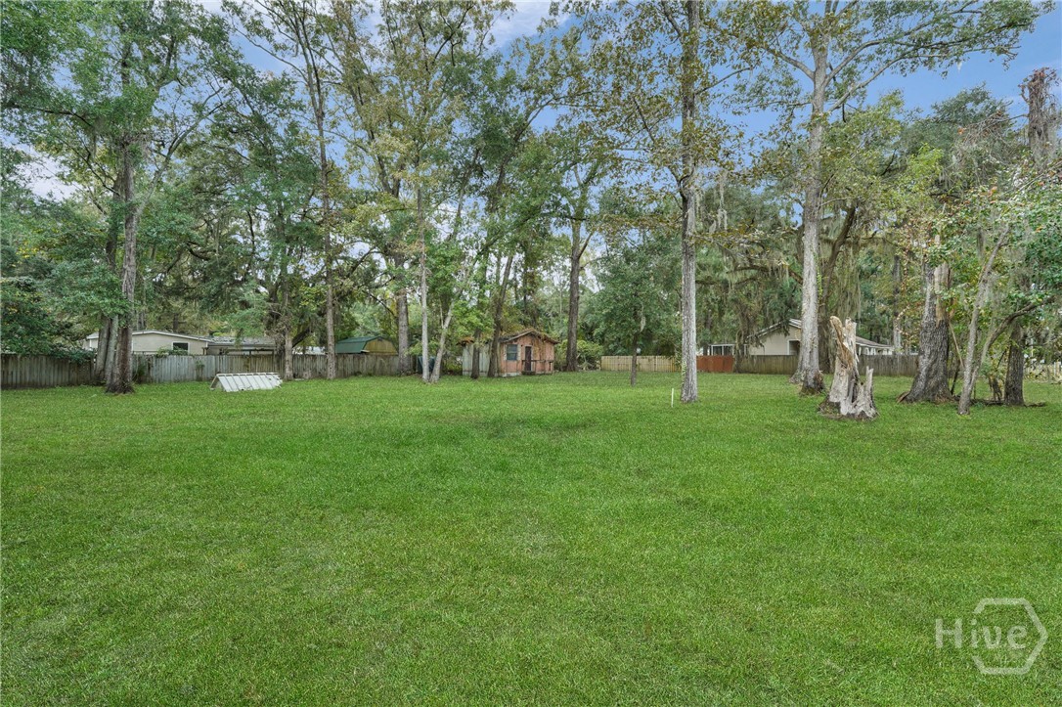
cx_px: 531
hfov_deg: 95.0
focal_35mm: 16
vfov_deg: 72.0
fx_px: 487
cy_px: 354
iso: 320
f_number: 9
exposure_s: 1/30
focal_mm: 16.5
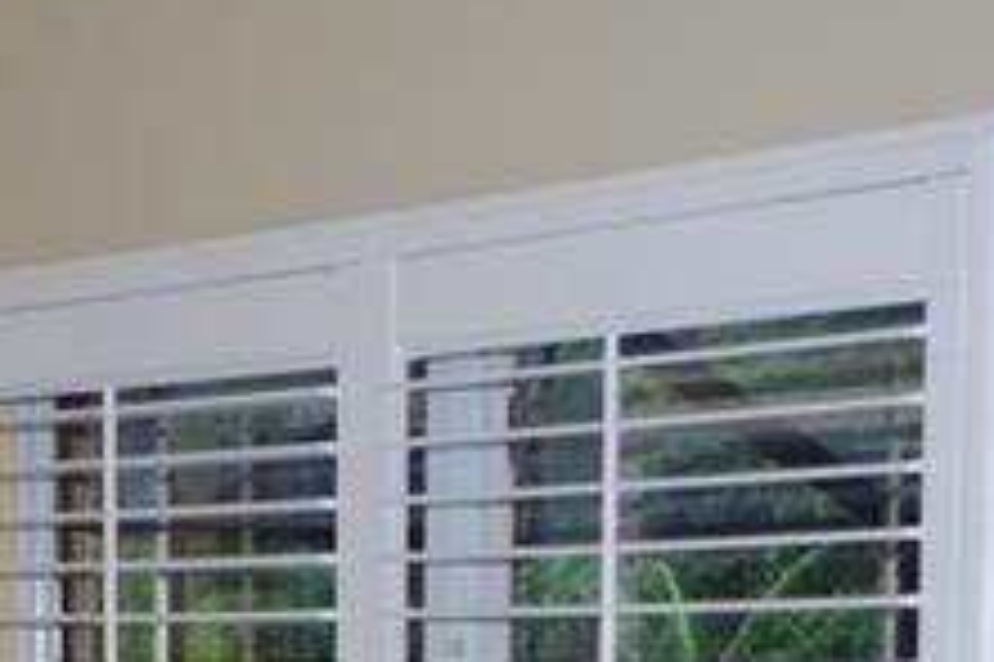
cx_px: 36
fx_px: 3449
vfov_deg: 10.3
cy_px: 1193
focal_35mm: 125
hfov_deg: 16.1
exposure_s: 1/160
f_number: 3.5
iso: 400
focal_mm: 18
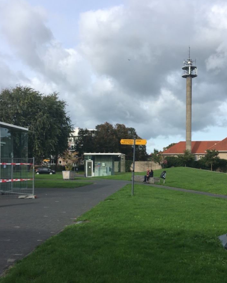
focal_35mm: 41
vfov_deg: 44.6
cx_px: 149
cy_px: 167
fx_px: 344
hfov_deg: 36.2
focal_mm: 4.15
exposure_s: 1/1304
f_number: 2.2
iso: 25
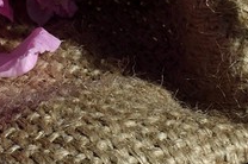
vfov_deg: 3.2
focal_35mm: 424
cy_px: -124
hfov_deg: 4.6
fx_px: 2916
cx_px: -547
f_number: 11
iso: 100
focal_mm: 55
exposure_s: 1/250
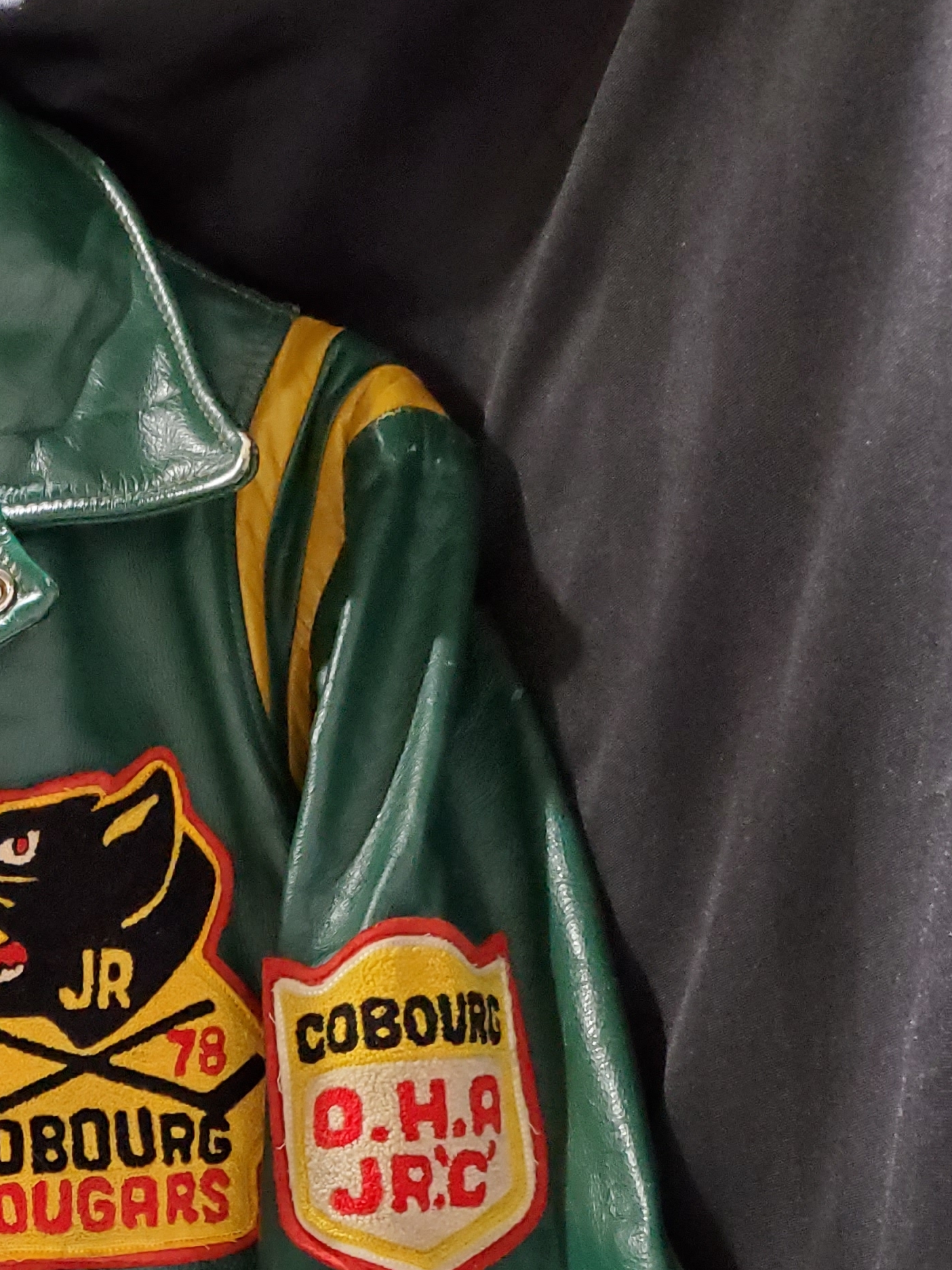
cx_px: -53
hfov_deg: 24.6
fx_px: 2053
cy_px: 1339
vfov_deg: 31.2
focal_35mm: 56
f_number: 1.5
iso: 640
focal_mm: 4.3
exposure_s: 1/30
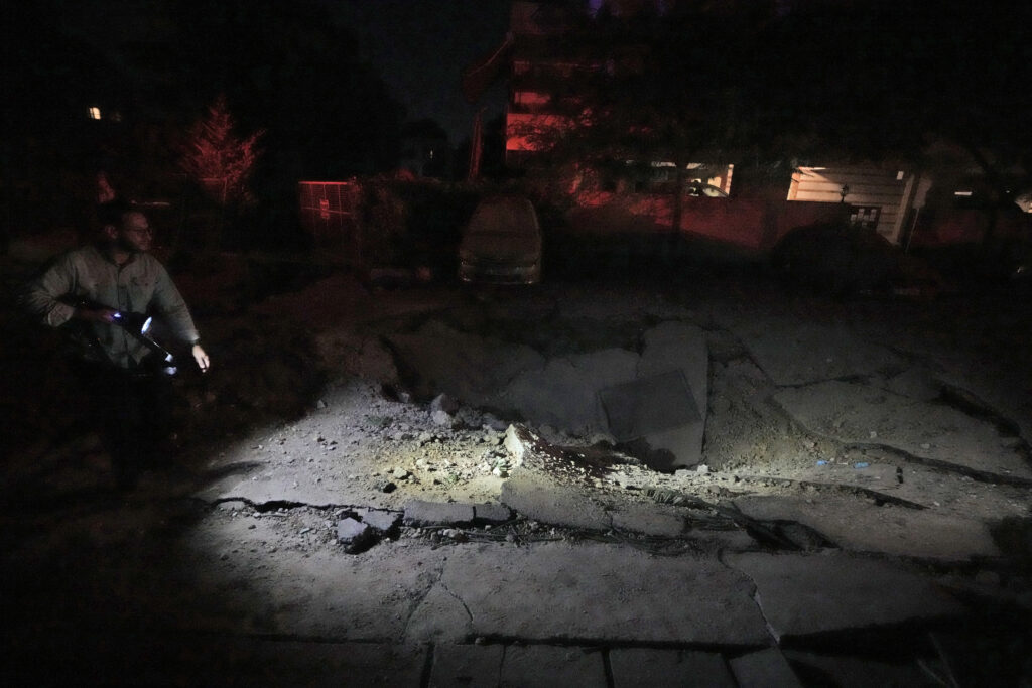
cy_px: 344
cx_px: 516
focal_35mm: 16
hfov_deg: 96.7
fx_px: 459
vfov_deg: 73.8
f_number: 3.2
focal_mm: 16
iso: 20000
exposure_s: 1/200
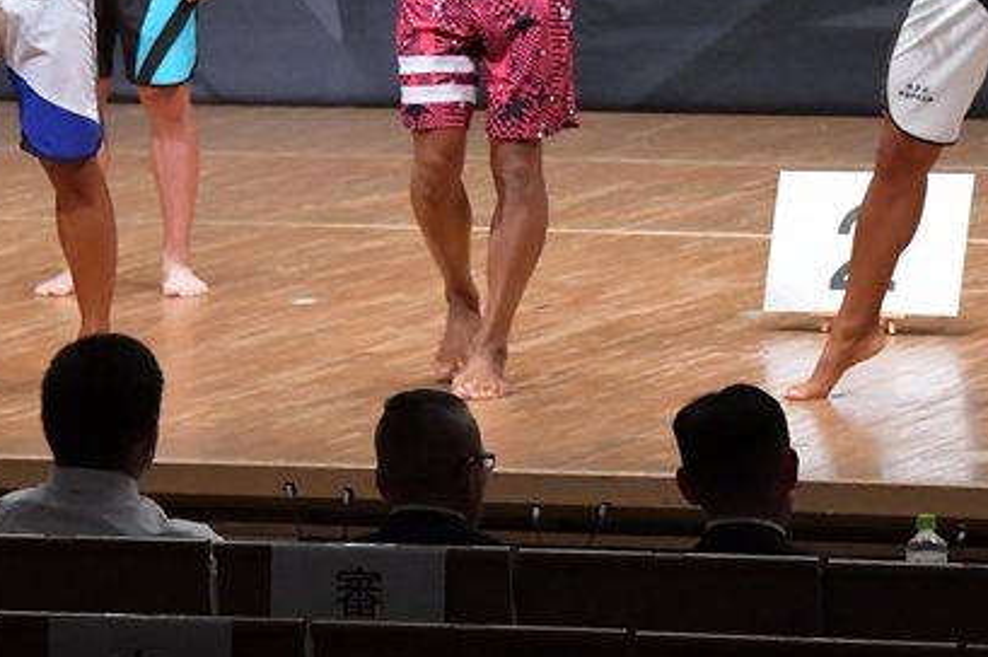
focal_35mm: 411
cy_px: 53
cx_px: 552
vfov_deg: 3.3
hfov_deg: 5.0
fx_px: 11270
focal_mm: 145
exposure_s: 1/400
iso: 8000
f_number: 5.6
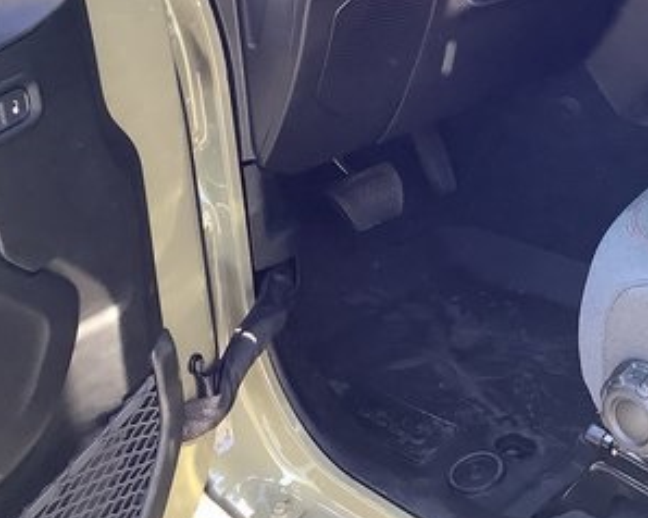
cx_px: 648
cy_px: 28
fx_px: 1246
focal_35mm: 65
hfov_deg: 27.5
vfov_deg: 22.7
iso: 100
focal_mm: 3.3
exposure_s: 1/100
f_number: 2.4
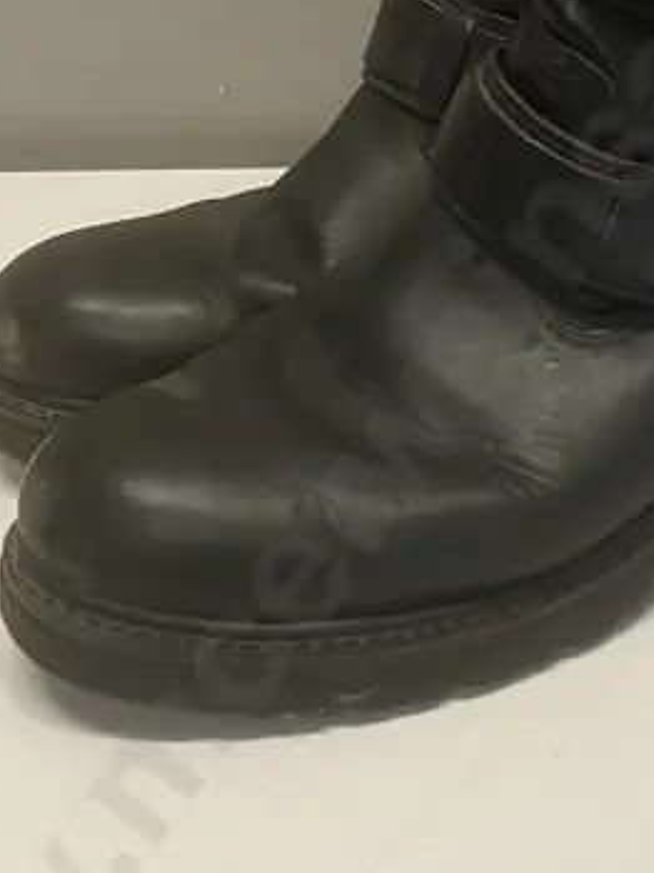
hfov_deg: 17.7
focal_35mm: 82
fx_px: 2068
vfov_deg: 23.5
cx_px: 599
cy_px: 180
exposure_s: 1/50
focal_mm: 3.99
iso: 64
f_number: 1.8
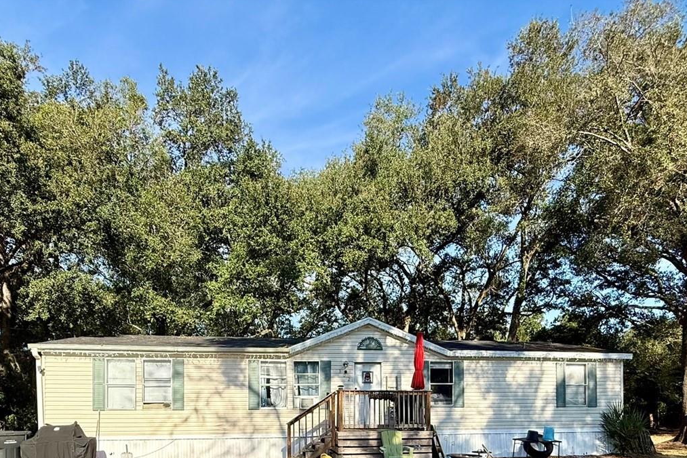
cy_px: 403
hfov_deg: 76.1
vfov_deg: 49.7
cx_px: 335
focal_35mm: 23
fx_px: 439
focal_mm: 2.22
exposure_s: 1/1901
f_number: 2.2
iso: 64
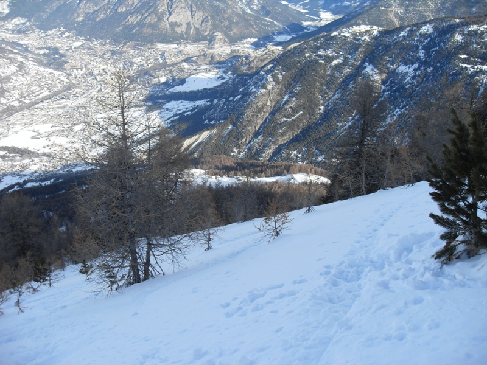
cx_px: 244
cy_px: 182
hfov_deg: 52.6
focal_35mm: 35
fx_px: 492
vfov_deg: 40.7
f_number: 7
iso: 80
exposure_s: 1/125
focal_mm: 6.3
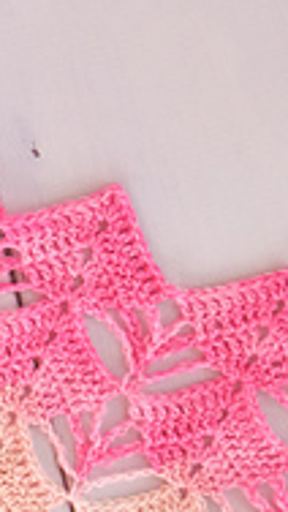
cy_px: 546
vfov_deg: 5.6
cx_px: -228
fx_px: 5231
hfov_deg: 3.1
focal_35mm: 386
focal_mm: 72.1
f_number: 4
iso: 6400
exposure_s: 1/210
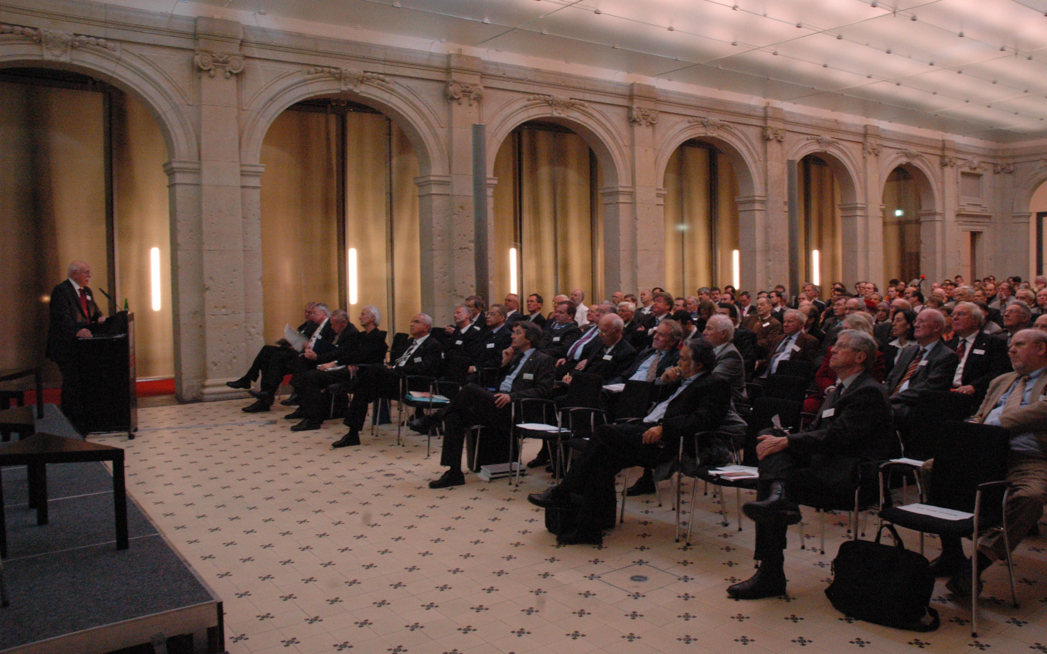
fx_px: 799
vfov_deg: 44.5
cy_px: 304
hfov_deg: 66.5
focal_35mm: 28
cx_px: 531
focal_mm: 18
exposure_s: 1/8
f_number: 9
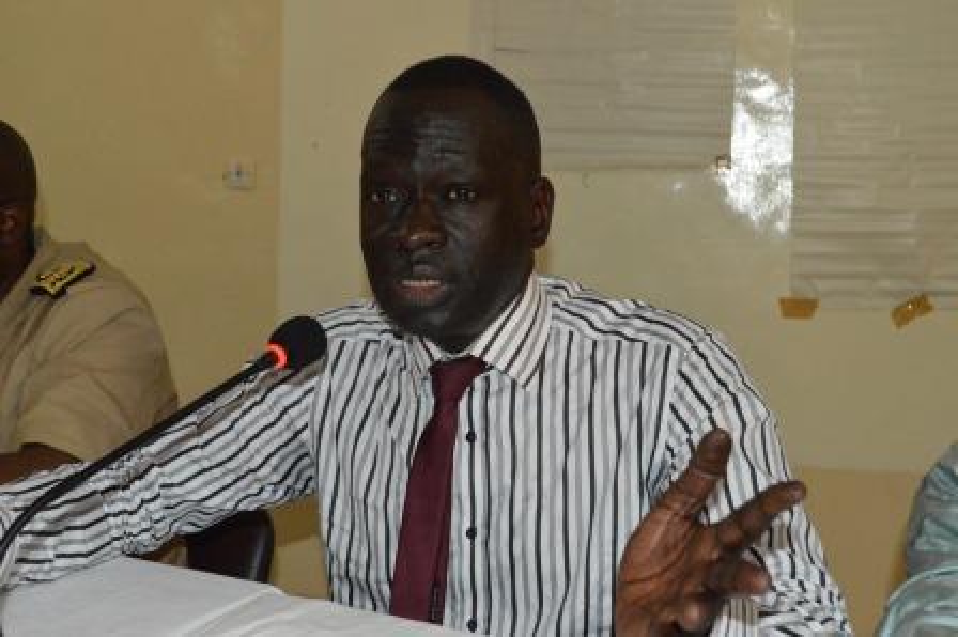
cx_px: 479
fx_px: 1356
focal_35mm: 51
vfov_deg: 26.4
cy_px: 318
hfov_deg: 38.9
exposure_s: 1/60
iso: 2800
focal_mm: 34
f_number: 6.3
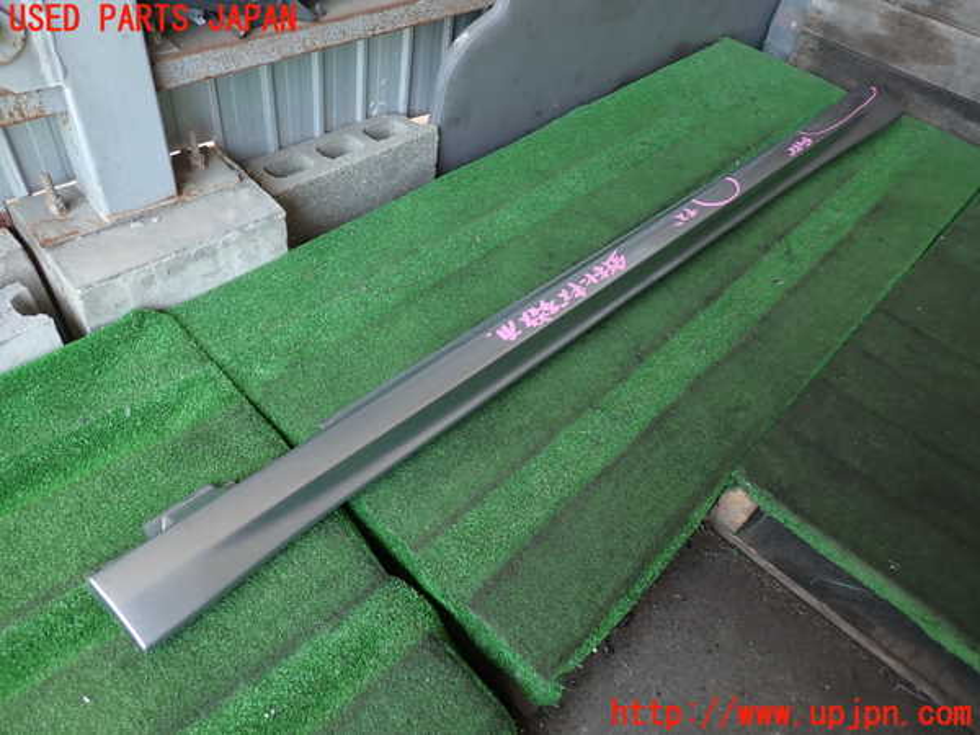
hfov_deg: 69.4
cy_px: 368
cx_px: 490
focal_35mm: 25
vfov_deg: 54.9
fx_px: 708
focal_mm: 4.5
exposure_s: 1/100
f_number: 2
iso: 100
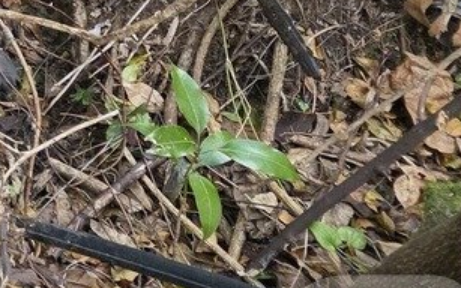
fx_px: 1395
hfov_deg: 14.5
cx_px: -545
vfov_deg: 10.8
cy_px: -276
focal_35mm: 111
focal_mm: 6.3
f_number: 1.7
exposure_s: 1/120
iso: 200
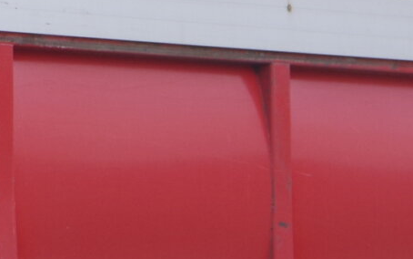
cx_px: -458
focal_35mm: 414
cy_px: 240
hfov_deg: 5.0
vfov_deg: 3.2
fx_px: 4661
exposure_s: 1/160
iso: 200
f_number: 6.3
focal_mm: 48
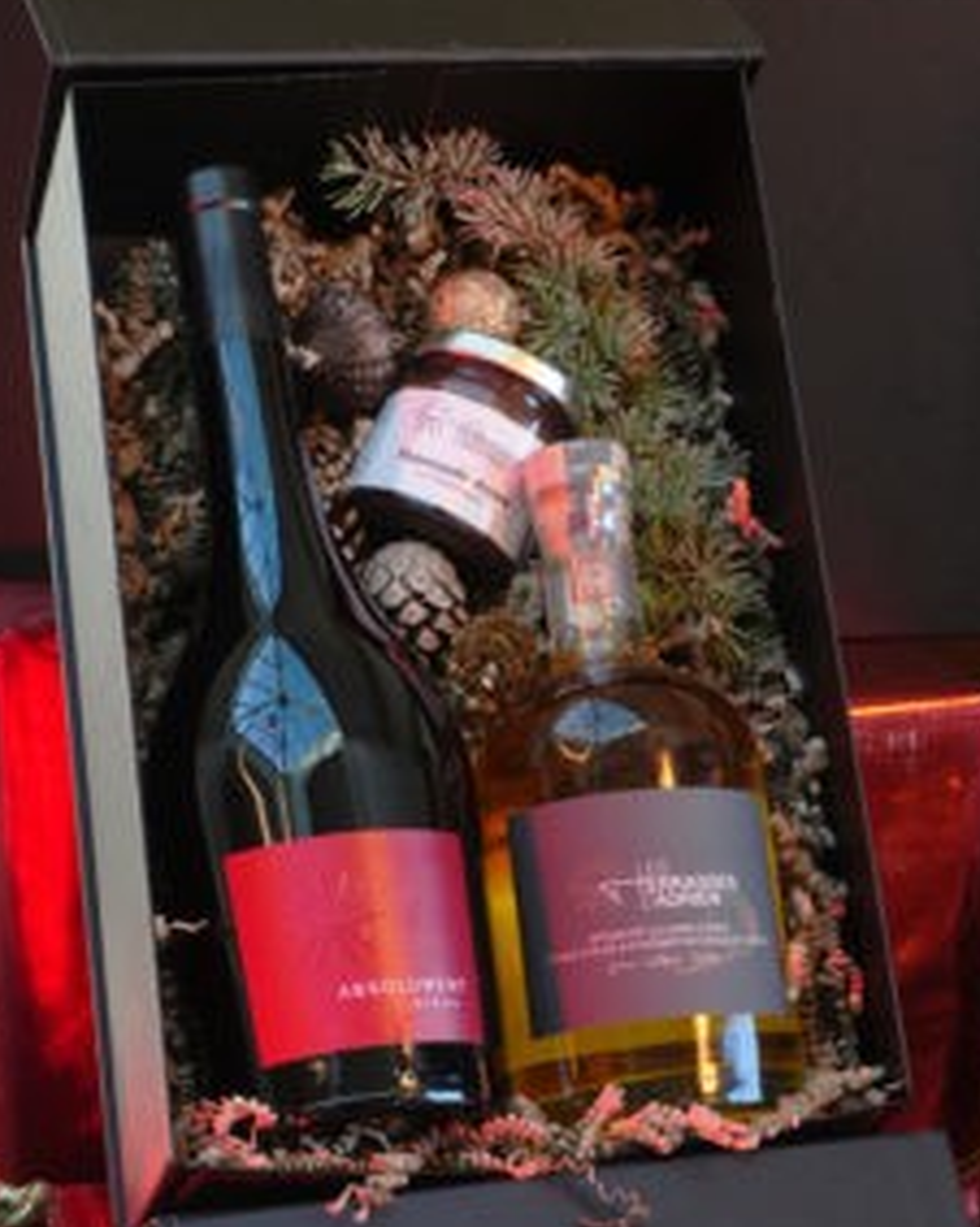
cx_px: 481
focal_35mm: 112
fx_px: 4065
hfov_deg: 13.7
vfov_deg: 17.2
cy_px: 598
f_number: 5.6
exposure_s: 1/50
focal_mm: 50
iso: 250
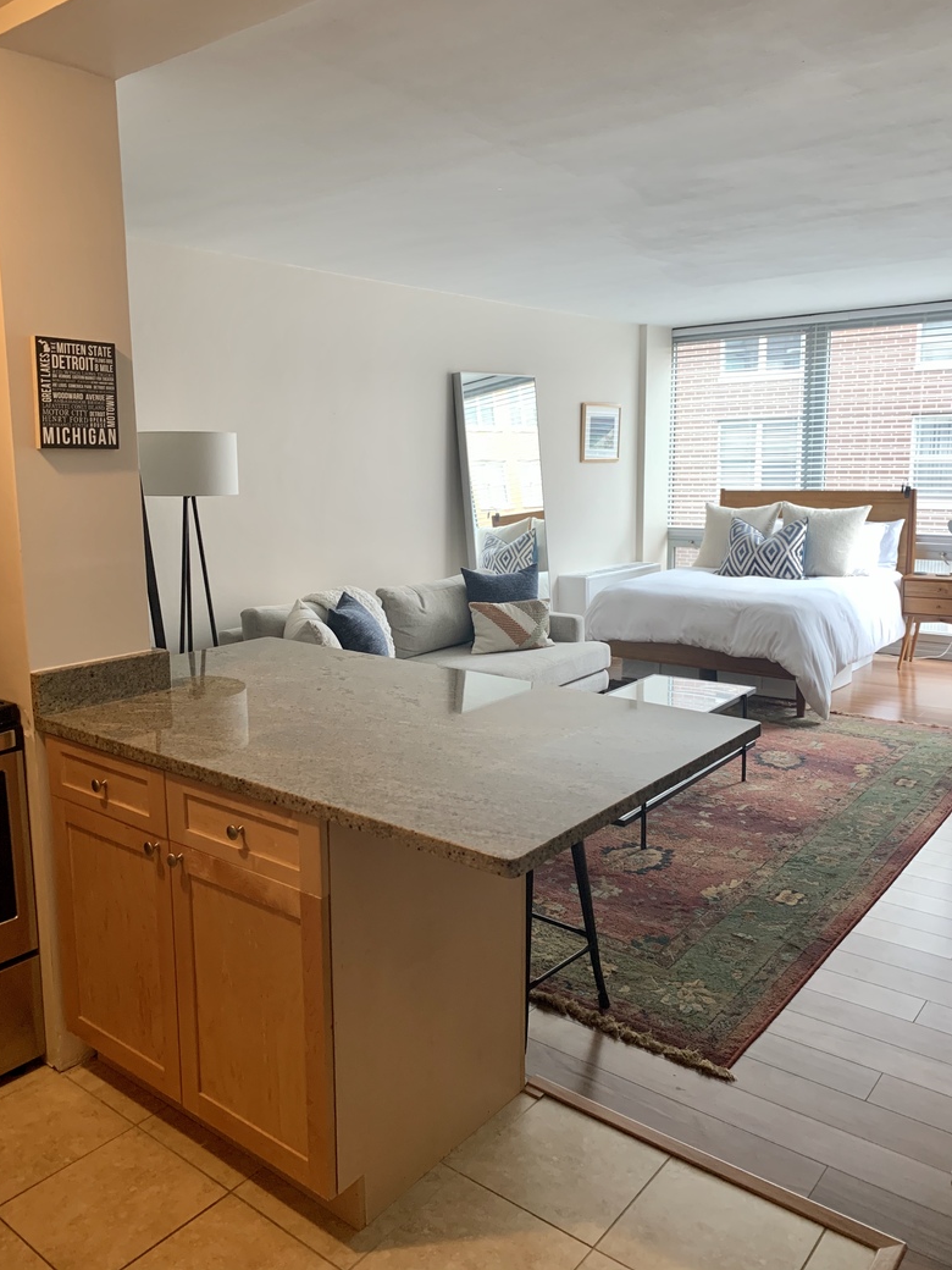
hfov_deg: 51.3
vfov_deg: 65.3
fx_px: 990
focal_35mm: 27
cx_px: 459
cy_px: 612
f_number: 1.8
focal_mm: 4.25
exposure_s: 1/60
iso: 125
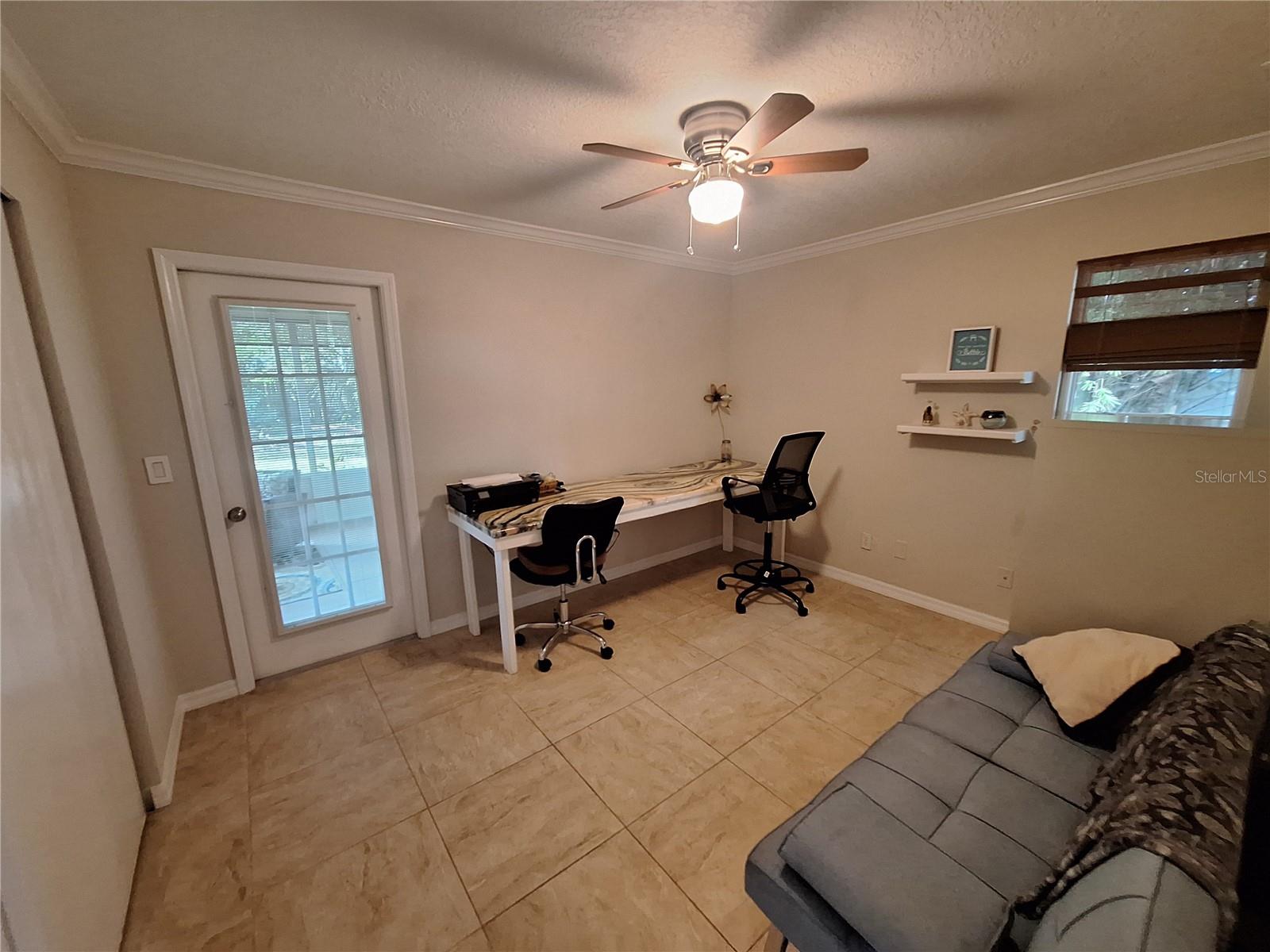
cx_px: 635
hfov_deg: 106.2
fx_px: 477
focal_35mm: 13
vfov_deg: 89.9
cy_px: 476
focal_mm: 1.74
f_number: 2.2
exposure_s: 1/24
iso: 250
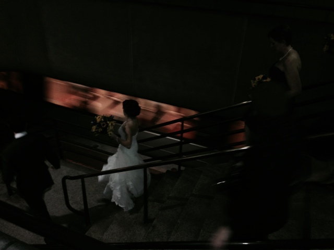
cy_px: 125
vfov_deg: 42.9
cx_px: 167
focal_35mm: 33
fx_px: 318
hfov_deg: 55.4
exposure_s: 1/16
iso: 200
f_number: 2.4
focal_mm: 4.12
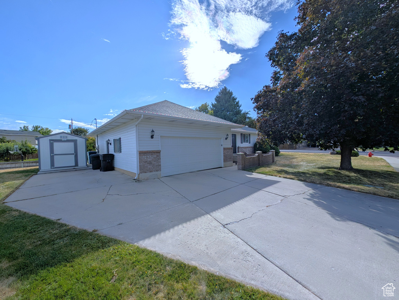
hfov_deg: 110.5
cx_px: 200
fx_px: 139
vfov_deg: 94.6
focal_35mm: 12
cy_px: 150
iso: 43
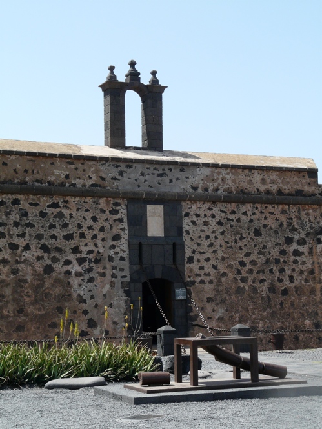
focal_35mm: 67
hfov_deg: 21.9
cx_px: 161
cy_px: 214
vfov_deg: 29.0
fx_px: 831
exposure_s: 1/250
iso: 100
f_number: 5.6
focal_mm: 11.1
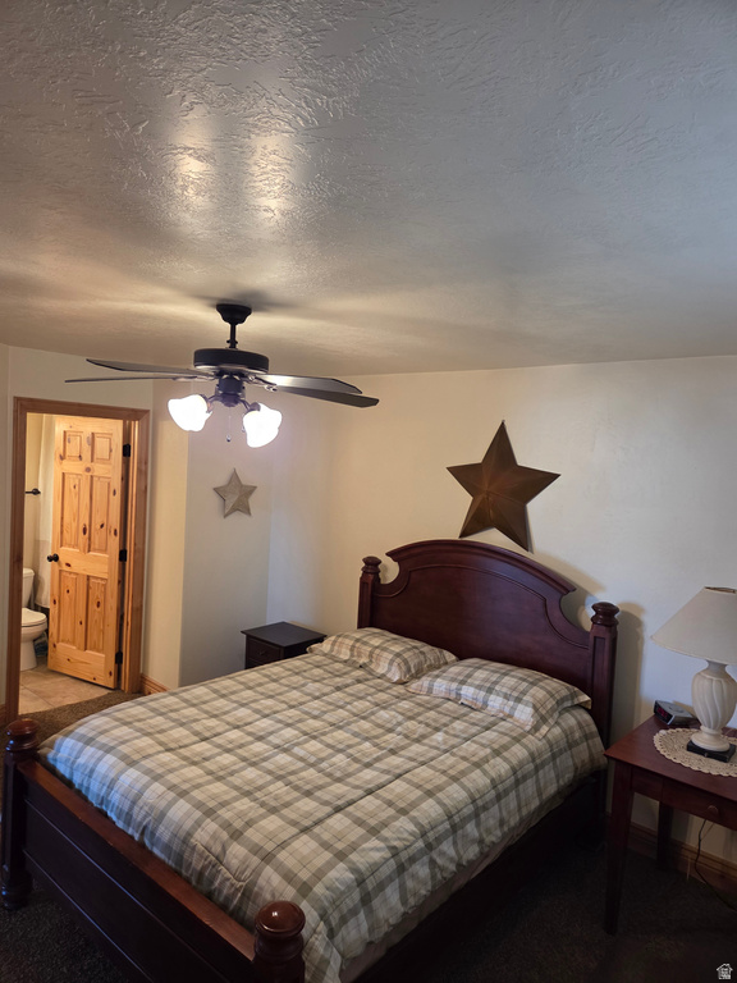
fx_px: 653
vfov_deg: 73.9
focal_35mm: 23
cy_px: 492
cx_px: 368
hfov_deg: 58.9
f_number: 1.8
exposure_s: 1/120
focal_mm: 5.4
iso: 320
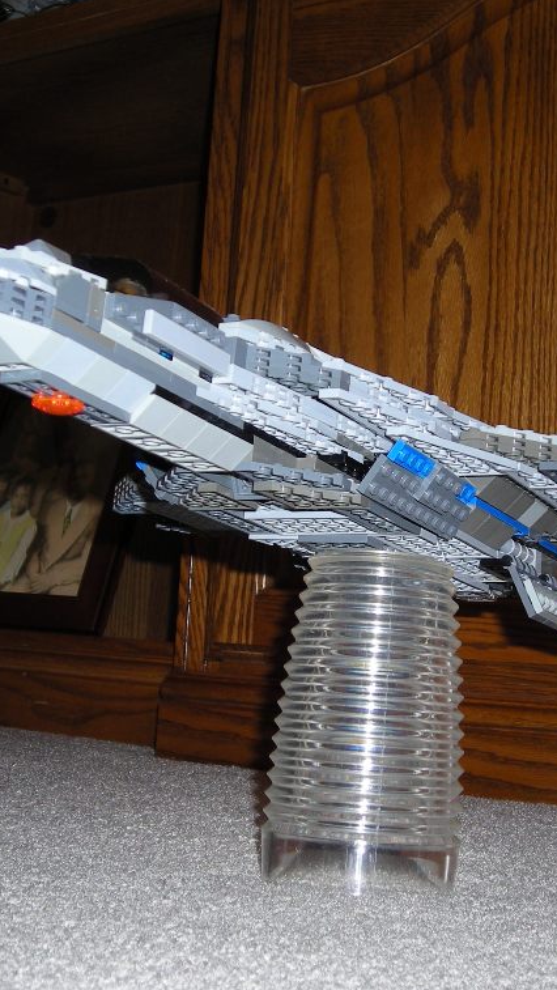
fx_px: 1470
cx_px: 366
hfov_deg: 21.4
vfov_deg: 37.2
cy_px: 500
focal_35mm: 56
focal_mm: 6.3
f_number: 3.2
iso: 50
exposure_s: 1/60
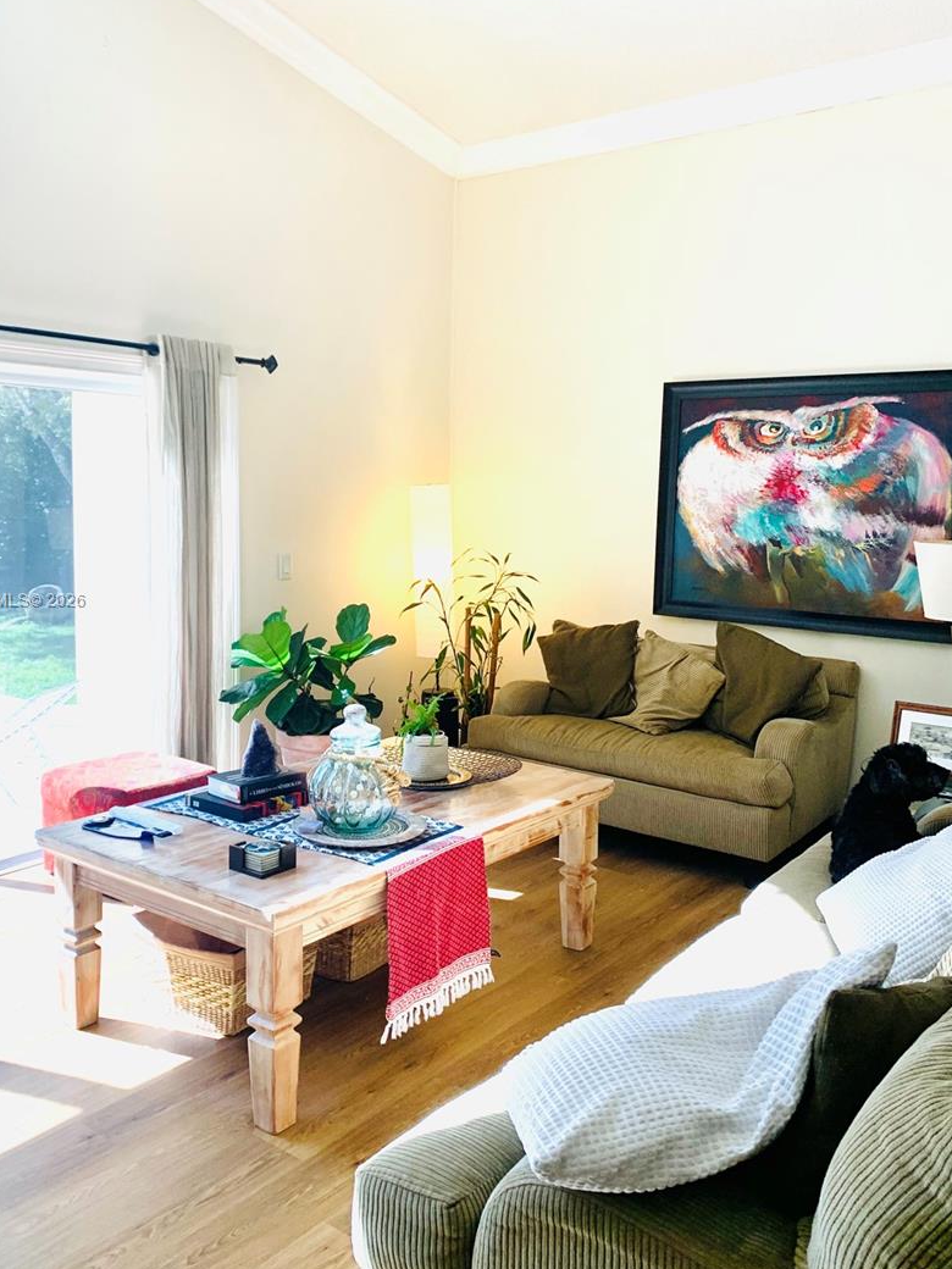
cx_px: 408
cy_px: 602
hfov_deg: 46.7
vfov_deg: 59.9
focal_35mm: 30
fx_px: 1100
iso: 64
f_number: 1.8
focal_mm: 4.25
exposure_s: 1/121
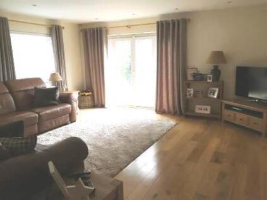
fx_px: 224
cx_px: 134
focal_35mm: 29
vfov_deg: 48.2
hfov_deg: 61.7
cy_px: 100
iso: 64
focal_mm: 4.15
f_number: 2.2
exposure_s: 1/33
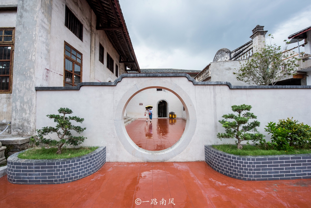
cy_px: 104
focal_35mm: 14
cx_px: 156
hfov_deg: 104.2
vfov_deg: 81.3
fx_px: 121
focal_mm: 14
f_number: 11
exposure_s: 1/125
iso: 800
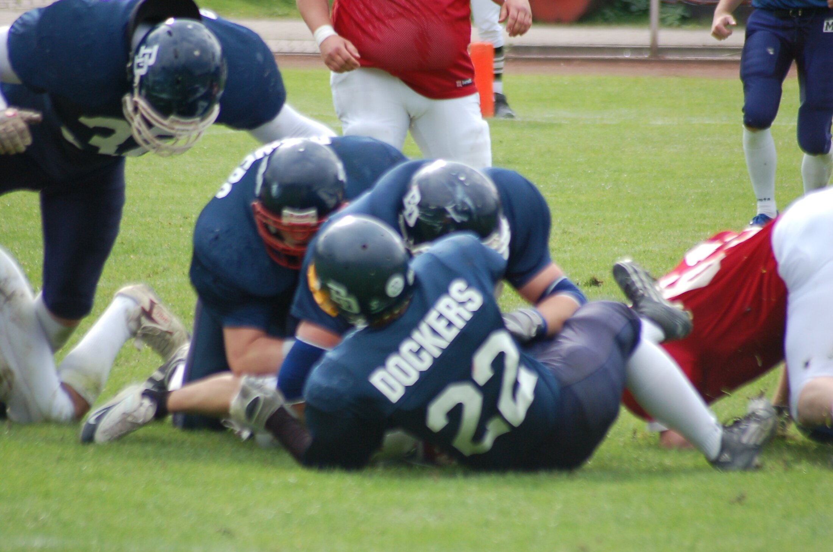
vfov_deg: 3.0
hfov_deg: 4.6
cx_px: 416
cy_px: 276
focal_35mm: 450
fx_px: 10393
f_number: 5.6
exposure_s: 1/500
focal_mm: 300
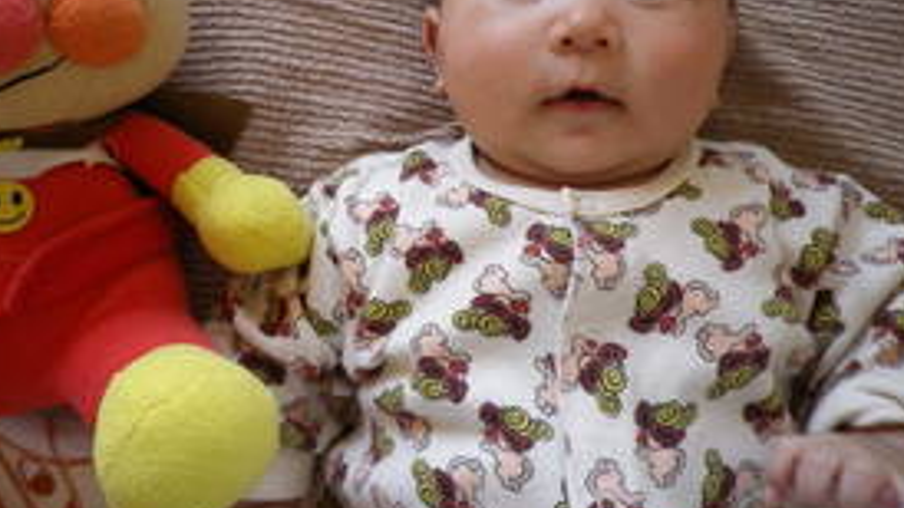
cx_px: 419
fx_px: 935
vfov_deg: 30.0
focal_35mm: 39
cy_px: 142
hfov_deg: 51.6
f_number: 3.5
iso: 80
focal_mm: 5.05
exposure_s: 1/50
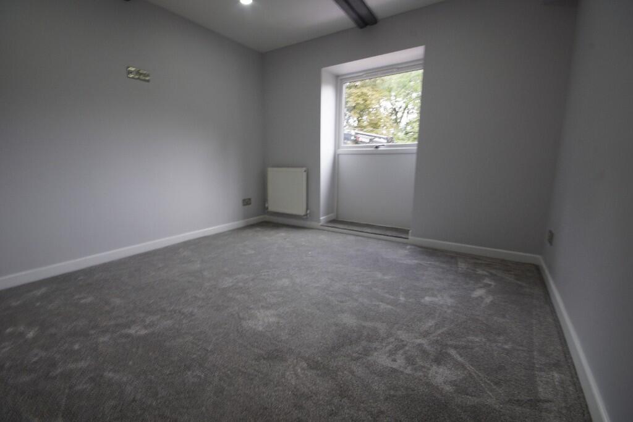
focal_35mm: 15
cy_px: 211
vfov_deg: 77.3
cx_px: 316
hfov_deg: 100.4
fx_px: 264
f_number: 11
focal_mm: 10
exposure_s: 1/6
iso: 250
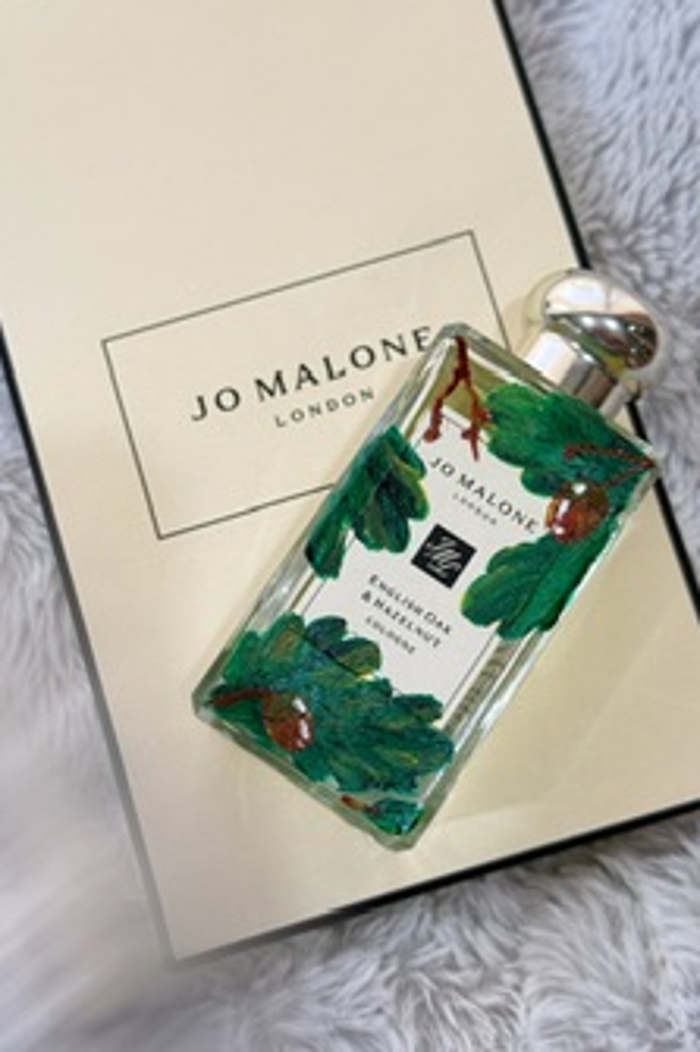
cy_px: 521
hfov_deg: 26.5
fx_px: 1489
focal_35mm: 51
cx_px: 352
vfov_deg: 38.9
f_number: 1.78
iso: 100
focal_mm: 6.76
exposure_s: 1/50
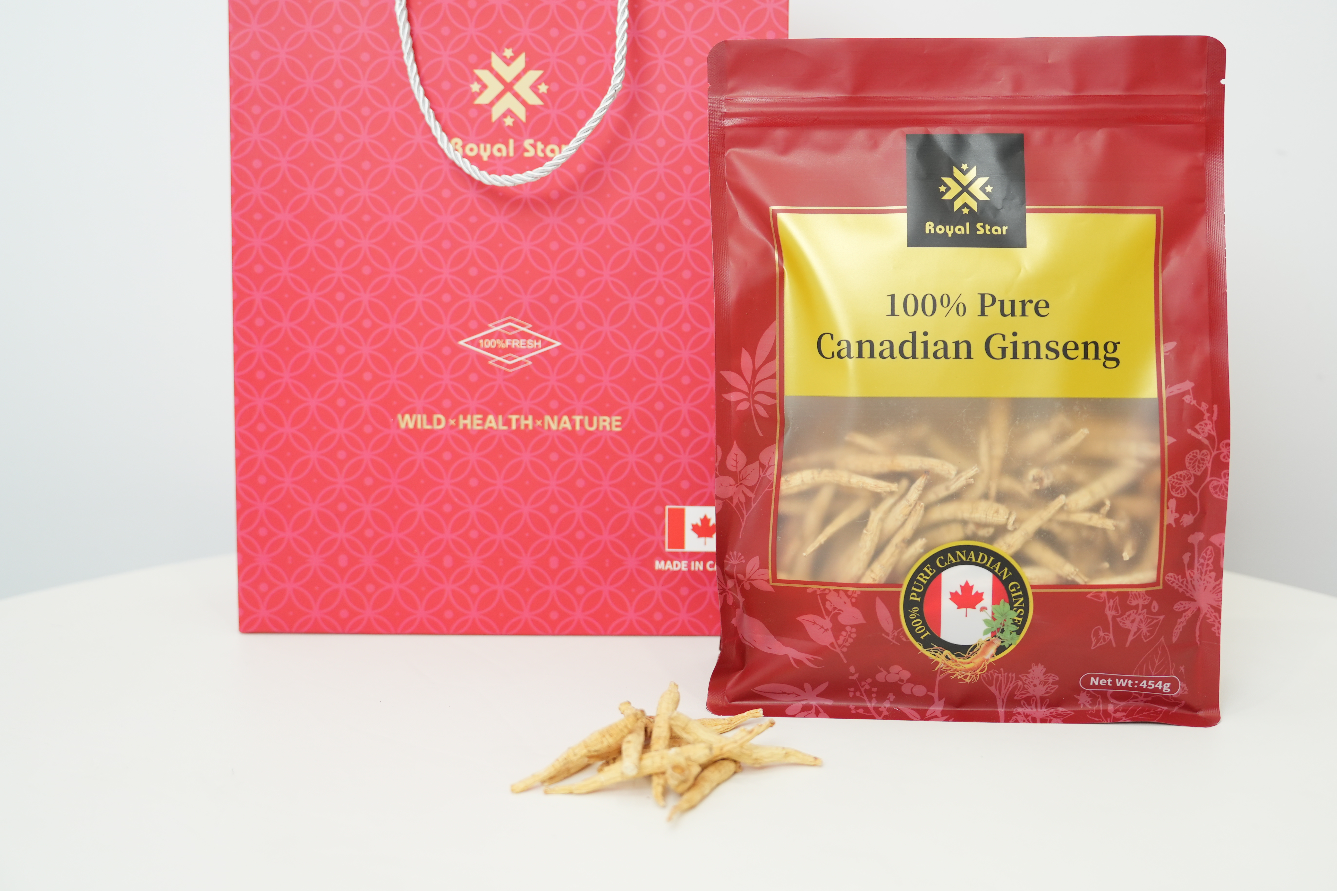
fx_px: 1560
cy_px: 327
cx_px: 781
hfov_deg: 46.2
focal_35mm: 42
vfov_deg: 31.7
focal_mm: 33
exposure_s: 1/200
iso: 800
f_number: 2.8
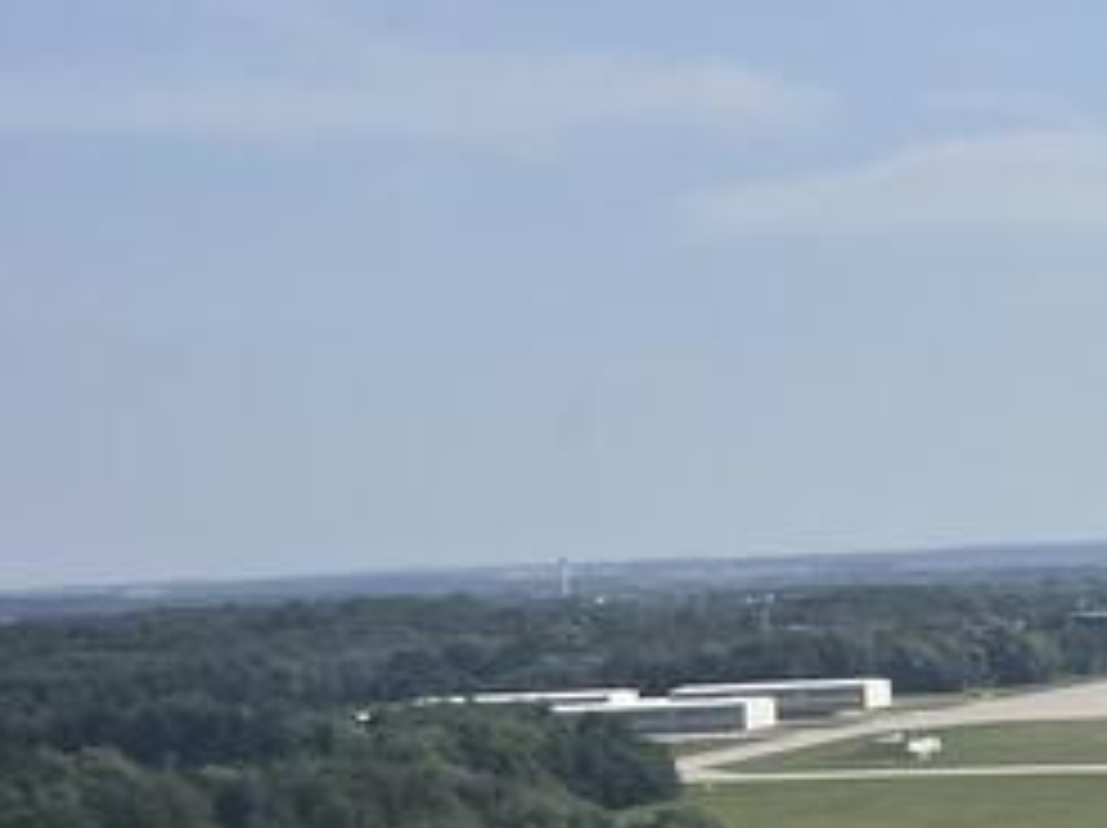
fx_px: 3482
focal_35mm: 109
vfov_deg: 13.5
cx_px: 2164
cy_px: 641
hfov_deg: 15.0
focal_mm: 5.1
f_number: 1.6
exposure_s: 1/6494
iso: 50
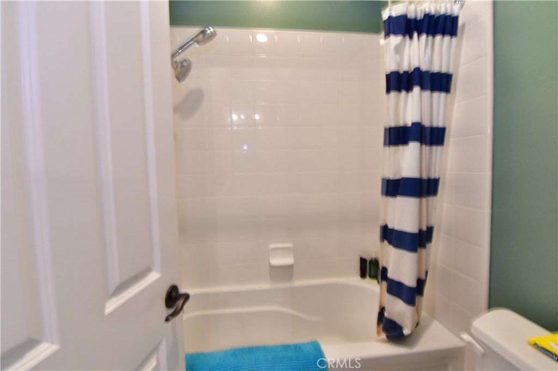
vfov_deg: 73.7
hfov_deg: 96.8
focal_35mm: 16
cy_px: 186
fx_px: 248
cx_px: 279
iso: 1000
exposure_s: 1/2.5
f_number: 13
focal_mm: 11
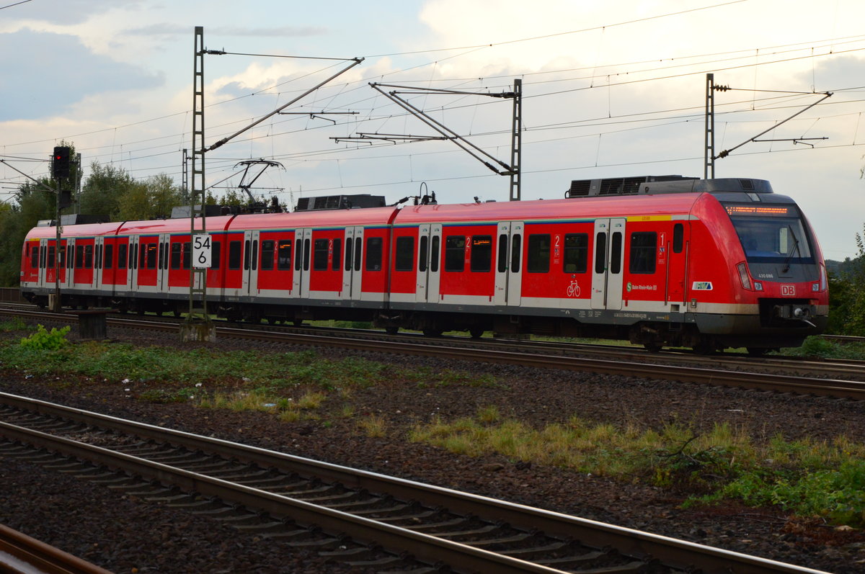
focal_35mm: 93
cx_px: 432
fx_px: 2232
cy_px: 287
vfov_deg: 14.7
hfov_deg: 21.9
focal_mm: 62
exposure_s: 1/500
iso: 800
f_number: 8
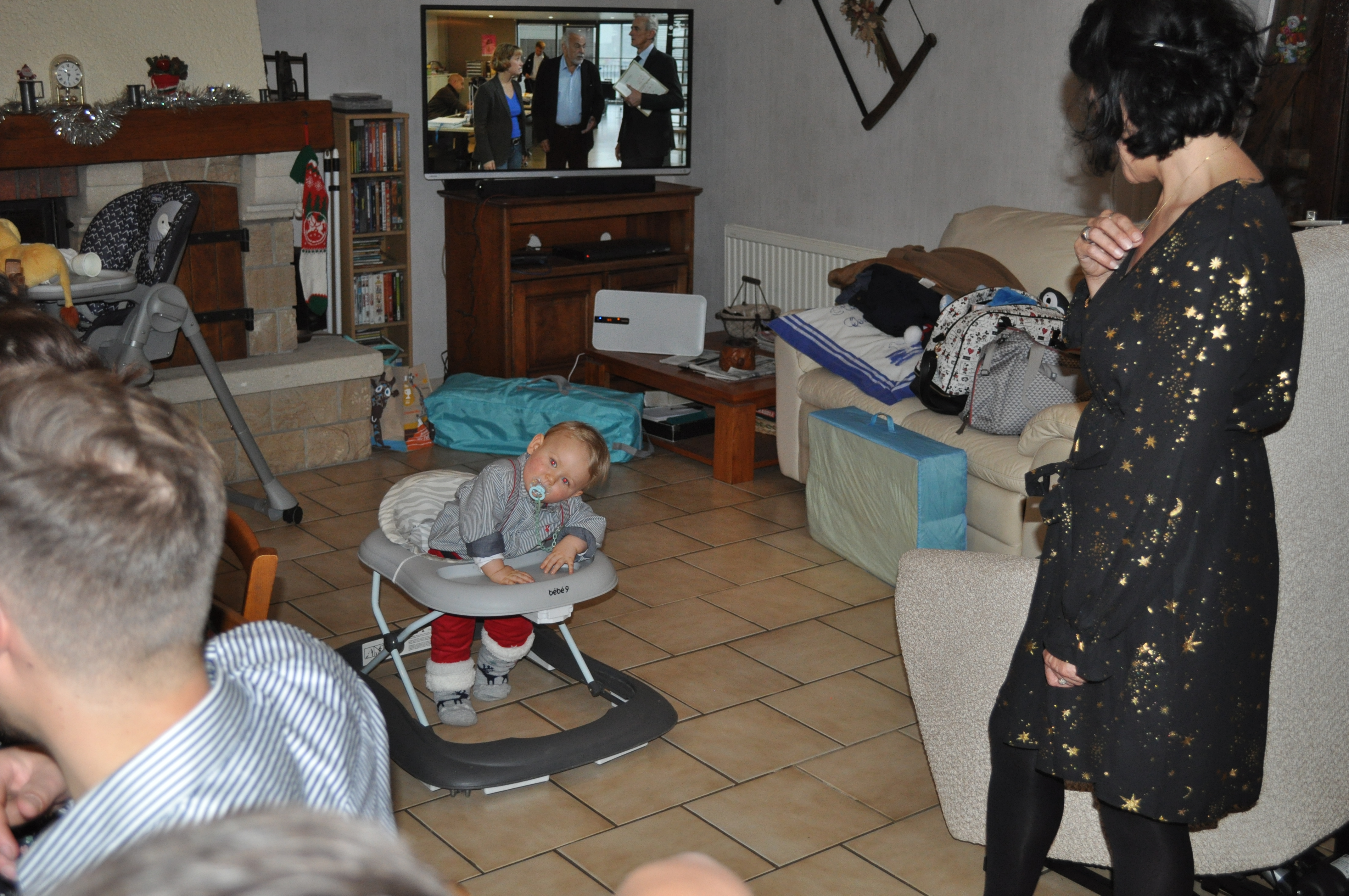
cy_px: 448
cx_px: 674
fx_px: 1628
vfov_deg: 30.8
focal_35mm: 44
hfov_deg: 45.0
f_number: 4.5
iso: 800
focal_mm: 29
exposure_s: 1/60
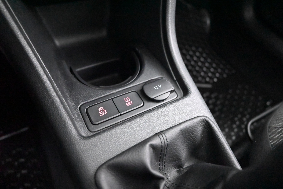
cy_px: 94
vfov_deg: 53.1
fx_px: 189
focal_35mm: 24
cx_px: 142
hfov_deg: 73.7
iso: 25600
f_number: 4
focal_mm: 24
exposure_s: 1/50
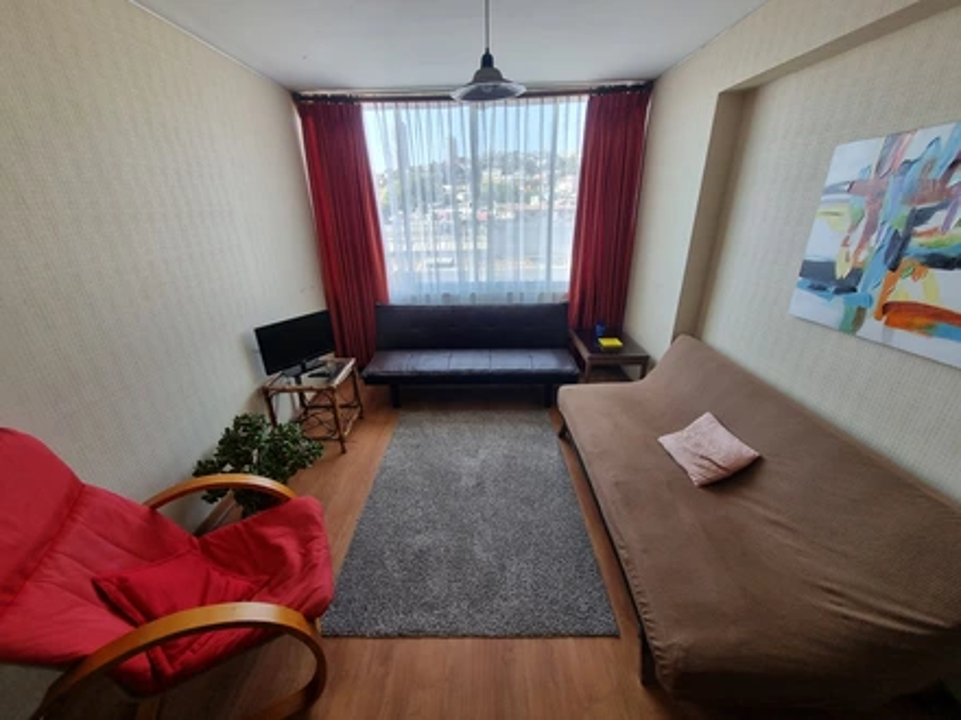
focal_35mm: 13
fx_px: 361
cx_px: 480
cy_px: 360
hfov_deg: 106.2
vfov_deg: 89.9
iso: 64
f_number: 2.2
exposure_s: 1/100
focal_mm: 1.74
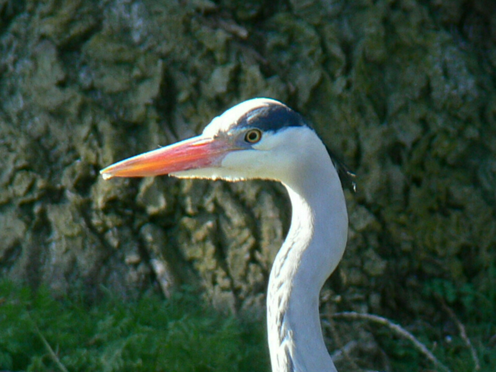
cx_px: 248
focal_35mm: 187
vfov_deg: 7.9
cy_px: 186
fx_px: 2679
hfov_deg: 10.6
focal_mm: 39.5
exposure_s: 1/100
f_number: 5
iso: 80
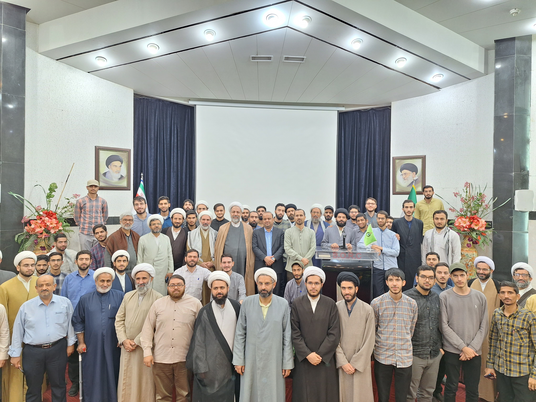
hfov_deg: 73.9
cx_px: 268
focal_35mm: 23
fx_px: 356
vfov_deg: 58.9
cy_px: 201
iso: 250
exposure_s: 1/33
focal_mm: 5.54
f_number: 1.8
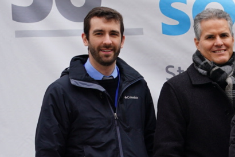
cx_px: 462
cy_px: 203
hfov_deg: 9.0
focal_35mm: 217
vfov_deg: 6.3
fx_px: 1417
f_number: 4
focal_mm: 55
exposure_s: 1/200
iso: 160
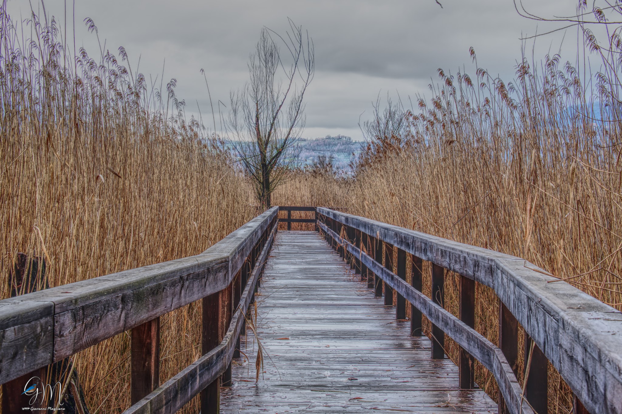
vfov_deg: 18.2
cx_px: 311
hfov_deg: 27.0
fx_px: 1296
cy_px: 207
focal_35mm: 75
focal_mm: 50
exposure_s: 1/15
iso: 250
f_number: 11
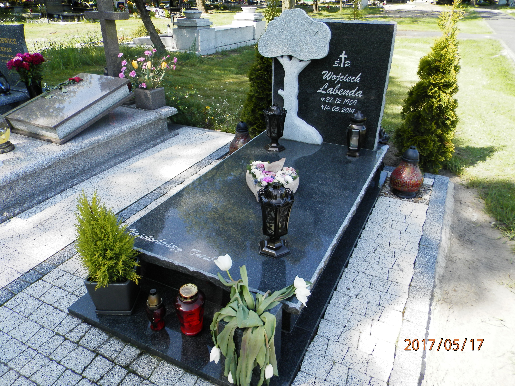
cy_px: 193
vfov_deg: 54.9
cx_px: 258
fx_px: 372
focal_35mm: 25
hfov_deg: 69.4
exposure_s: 1/40
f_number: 8.7
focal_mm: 4.5
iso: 80
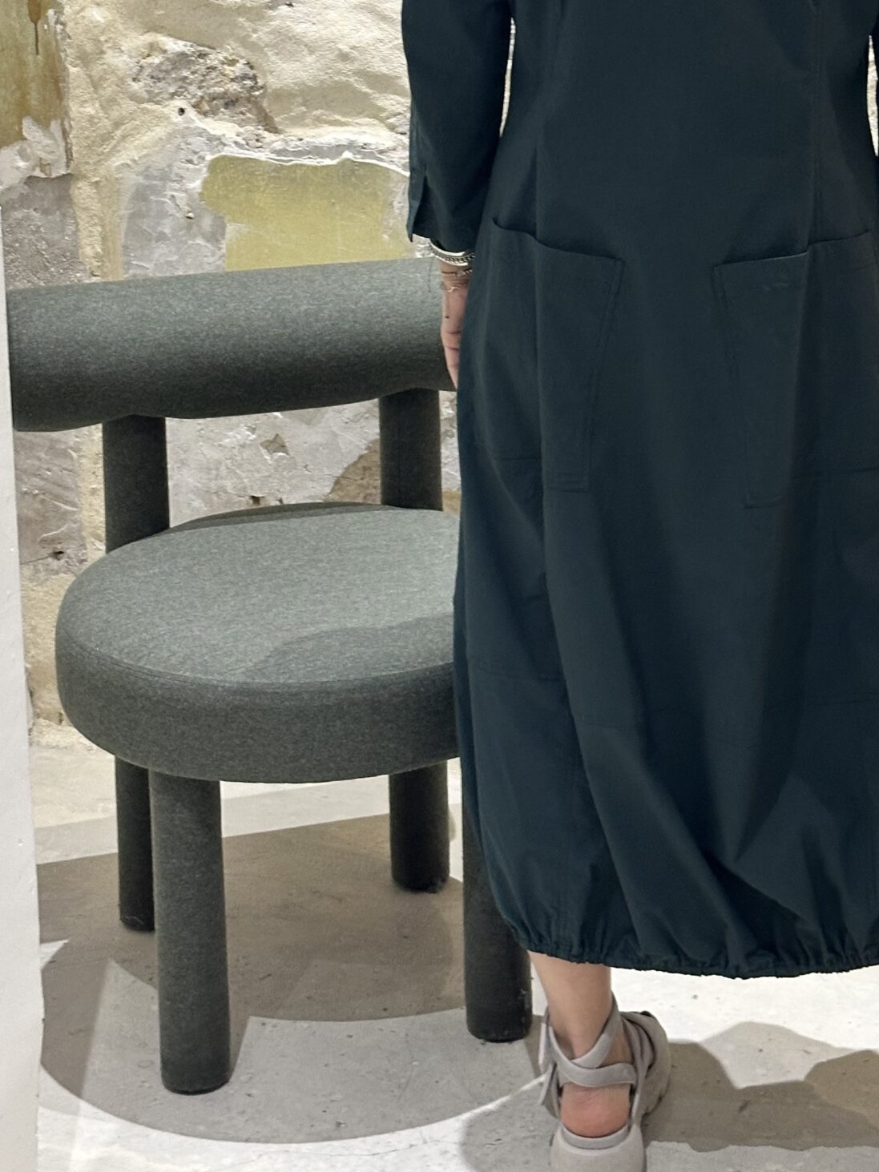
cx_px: 596
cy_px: 167
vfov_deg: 22.8
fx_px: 2844
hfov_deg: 17.5
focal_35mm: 84
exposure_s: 1/50
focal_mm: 6.86
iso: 250
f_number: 1.78
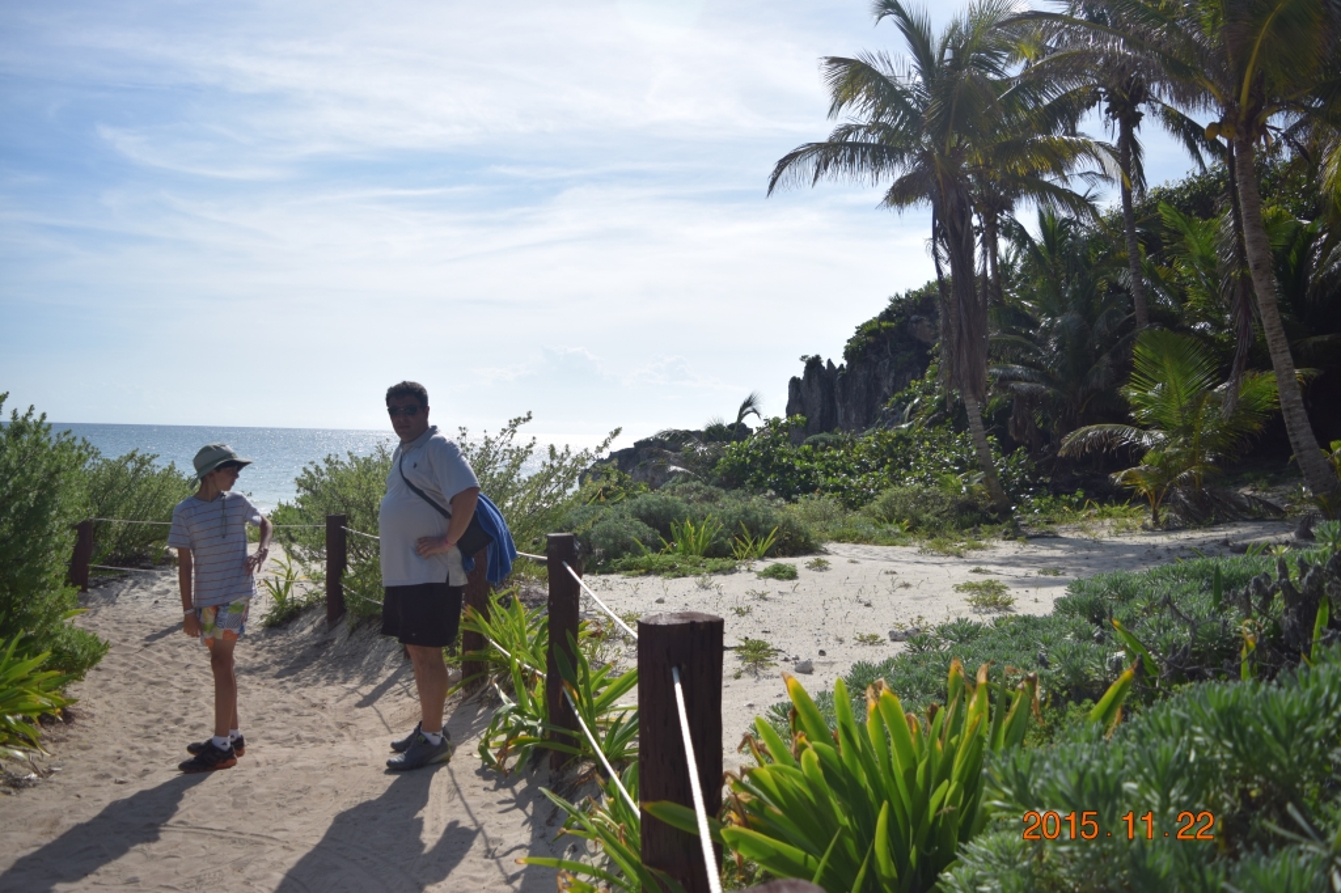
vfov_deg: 43.6
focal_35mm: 30
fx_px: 1117
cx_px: 670
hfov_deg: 61.9
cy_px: 446
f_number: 3.8
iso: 200
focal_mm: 20
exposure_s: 1/4000
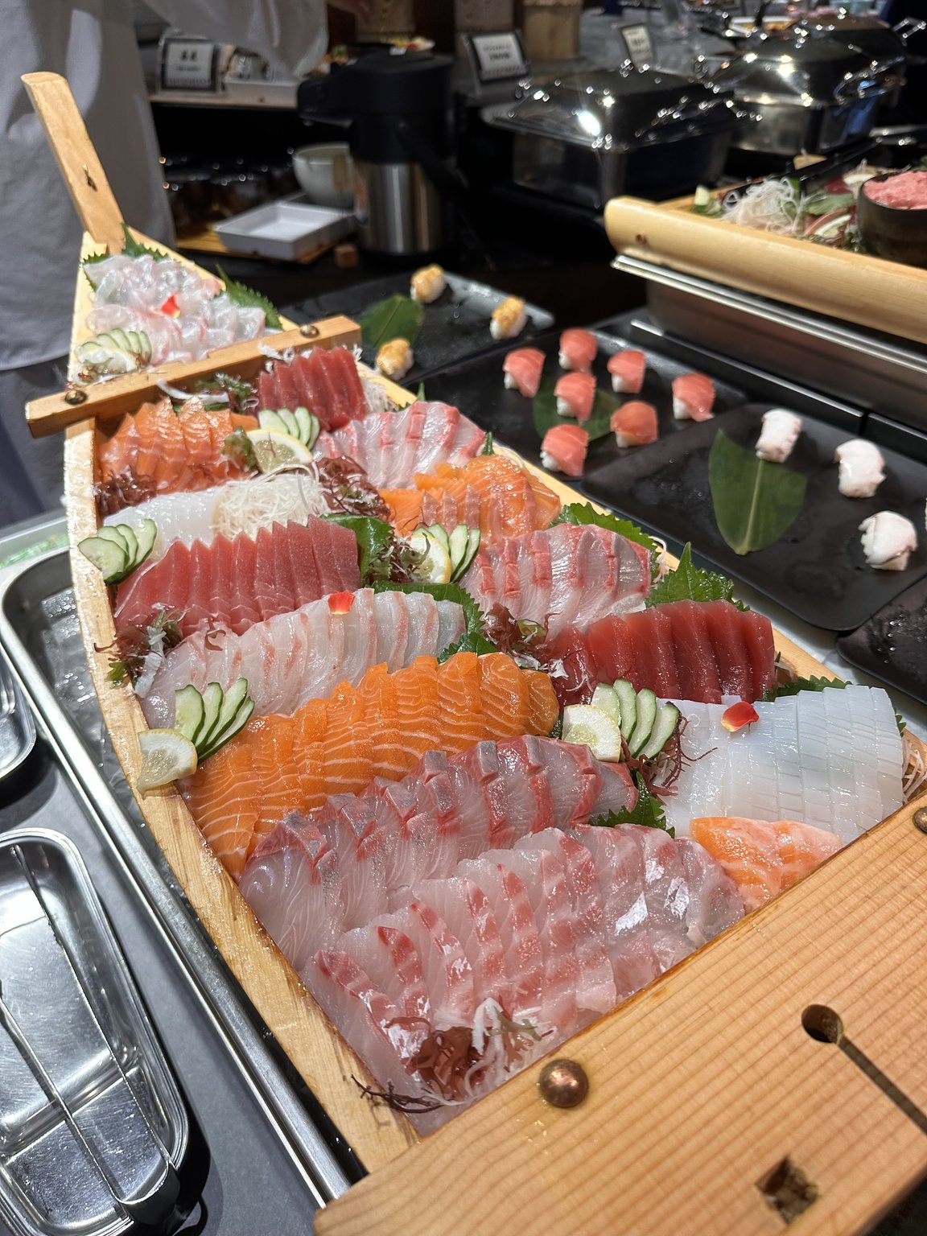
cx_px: 464
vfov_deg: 71.6
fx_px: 857
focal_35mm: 24
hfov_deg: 56.8
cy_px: 618
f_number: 1.78
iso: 64
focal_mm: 6.86
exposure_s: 1/120
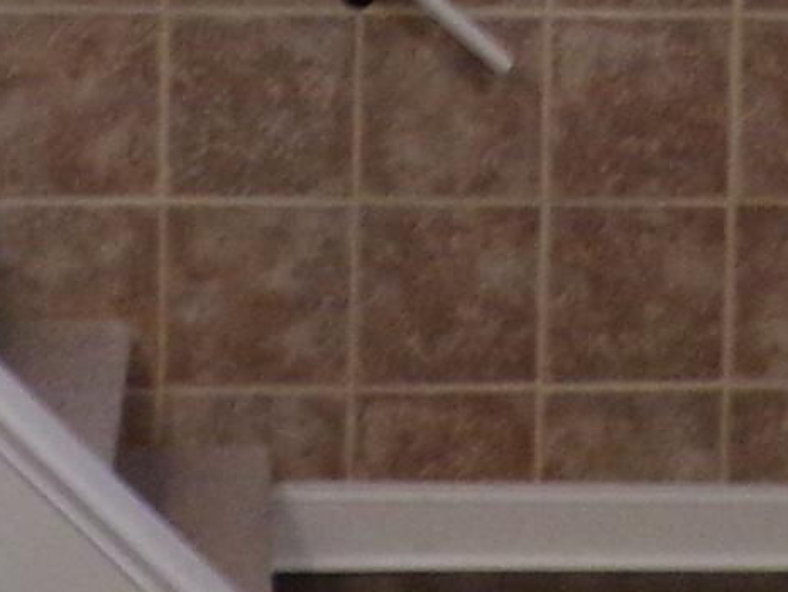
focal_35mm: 145
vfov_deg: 10.1
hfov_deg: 13.5
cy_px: -85
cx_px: 724
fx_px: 3302
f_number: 3.4
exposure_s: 1/17
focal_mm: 5.9
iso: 361
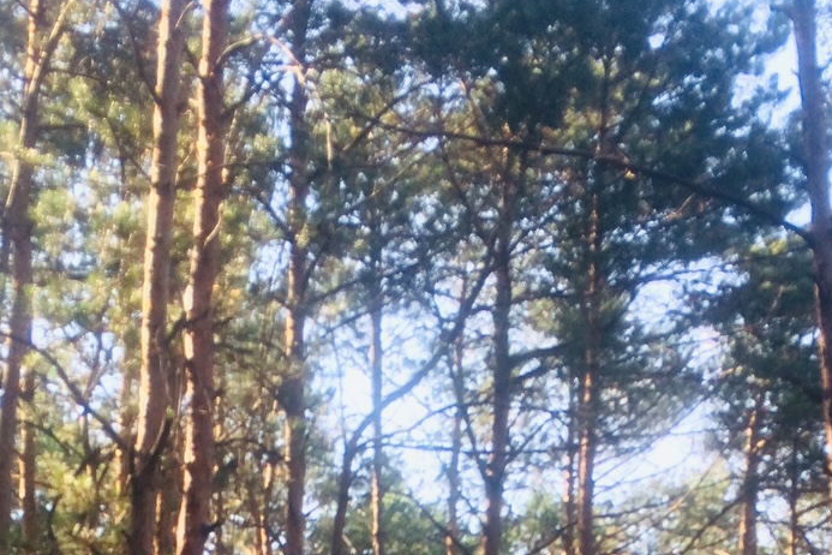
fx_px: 1641
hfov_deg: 28.4
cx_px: 495
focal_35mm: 71
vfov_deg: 16.7
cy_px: 925
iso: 32
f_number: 2.2
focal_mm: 4.15
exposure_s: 1/255
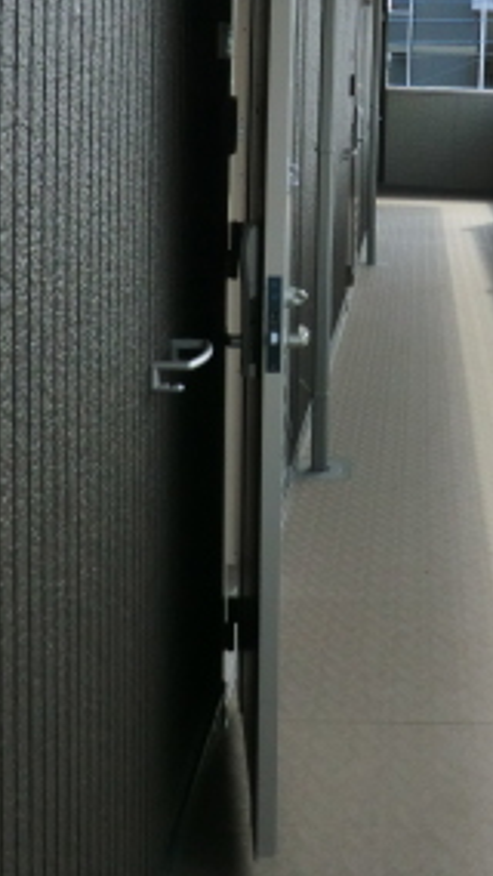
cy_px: 200
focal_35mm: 59
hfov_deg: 19.5
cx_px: 548
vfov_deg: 34.6
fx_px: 1370
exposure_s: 1/800
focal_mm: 4.3
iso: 80
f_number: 3.2
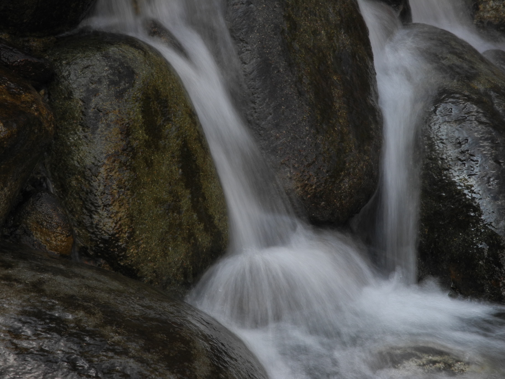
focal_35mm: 200
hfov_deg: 9.9
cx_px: 252
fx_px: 2918
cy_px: 190
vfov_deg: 7.4
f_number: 8
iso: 100
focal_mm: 42.6
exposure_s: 1/5
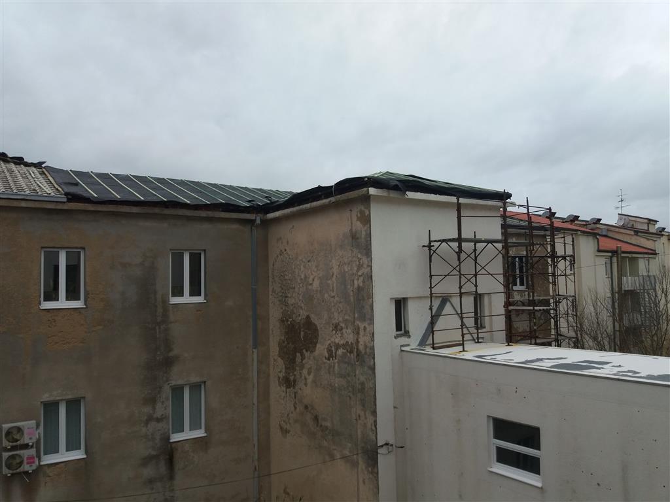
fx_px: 542
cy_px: 251
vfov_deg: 49.7
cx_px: 335
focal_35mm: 28
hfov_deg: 63.4
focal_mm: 3.7
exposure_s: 1/674
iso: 64
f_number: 1.9
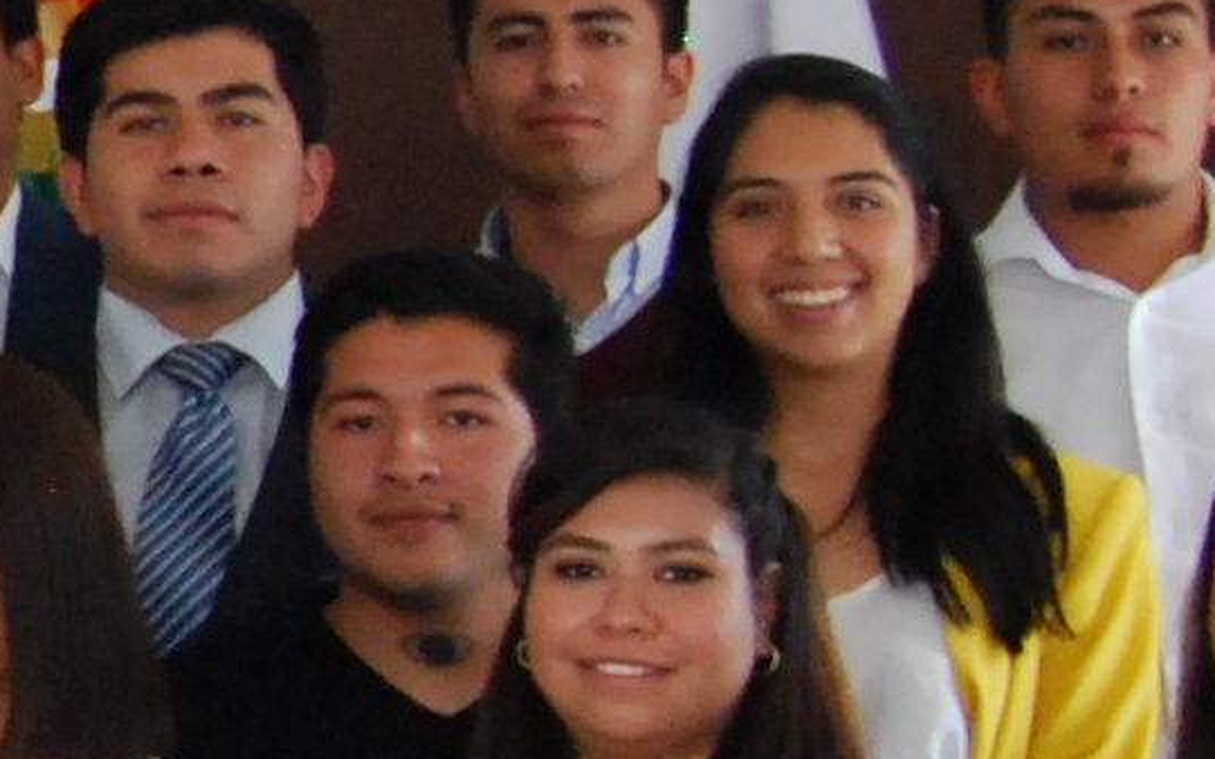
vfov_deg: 5.0
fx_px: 8708
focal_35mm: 263
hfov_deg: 7.1
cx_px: -2513
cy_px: 278
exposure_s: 1/125
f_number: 5.6
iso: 800
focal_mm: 24
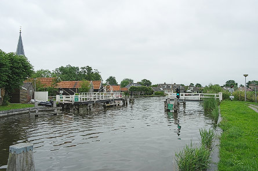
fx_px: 193
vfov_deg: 47.9
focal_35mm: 27
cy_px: 86
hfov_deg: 67.4
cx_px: 129
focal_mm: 18
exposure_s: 1/320
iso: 100
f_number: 4.3
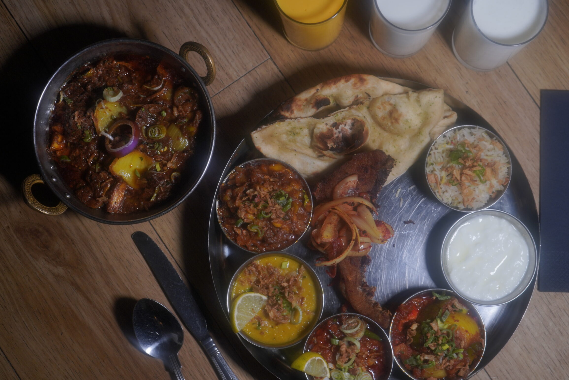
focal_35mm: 63
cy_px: 186
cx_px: 299
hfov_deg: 31.9
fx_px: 996
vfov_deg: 21.6
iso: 500
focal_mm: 57
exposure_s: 1/100
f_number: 5
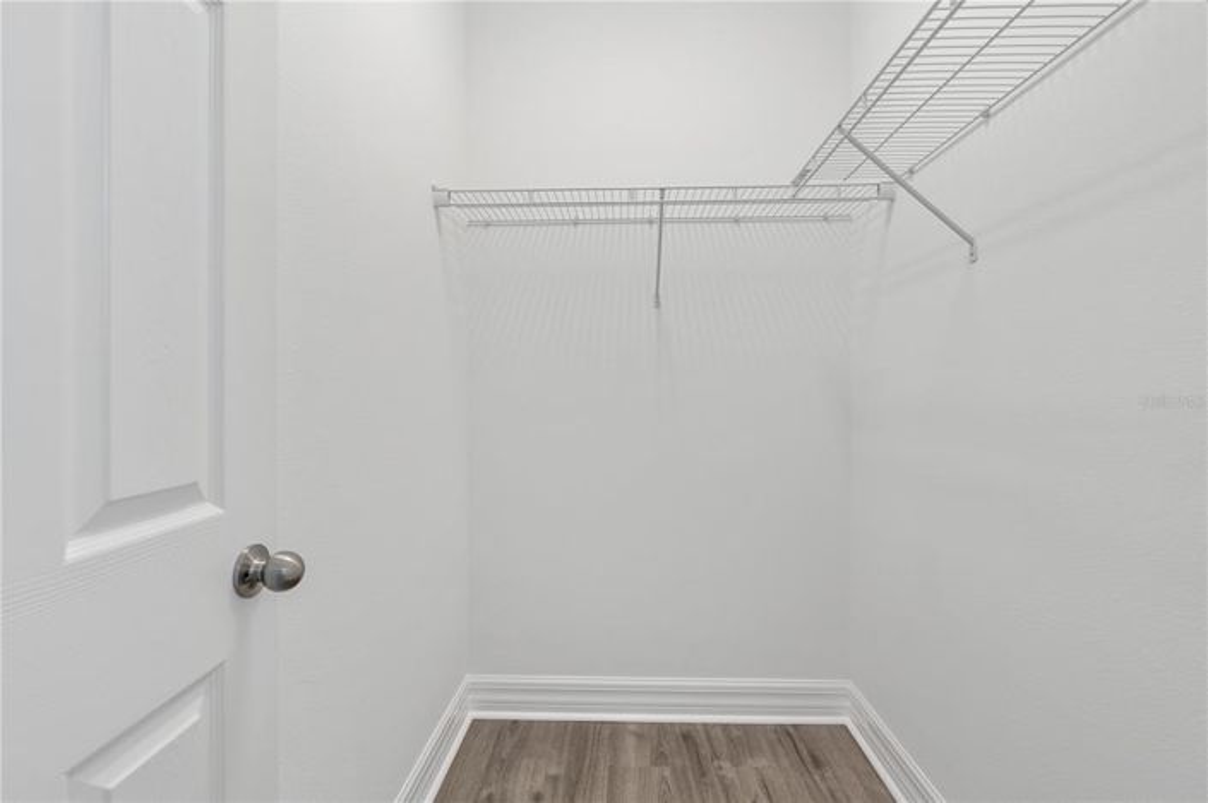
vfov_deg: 73.7
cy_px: 402
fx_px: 536
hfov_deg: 96.8
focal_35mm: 16
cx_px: 604
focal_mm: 16
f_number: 9
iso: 100
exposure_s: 1/1.25
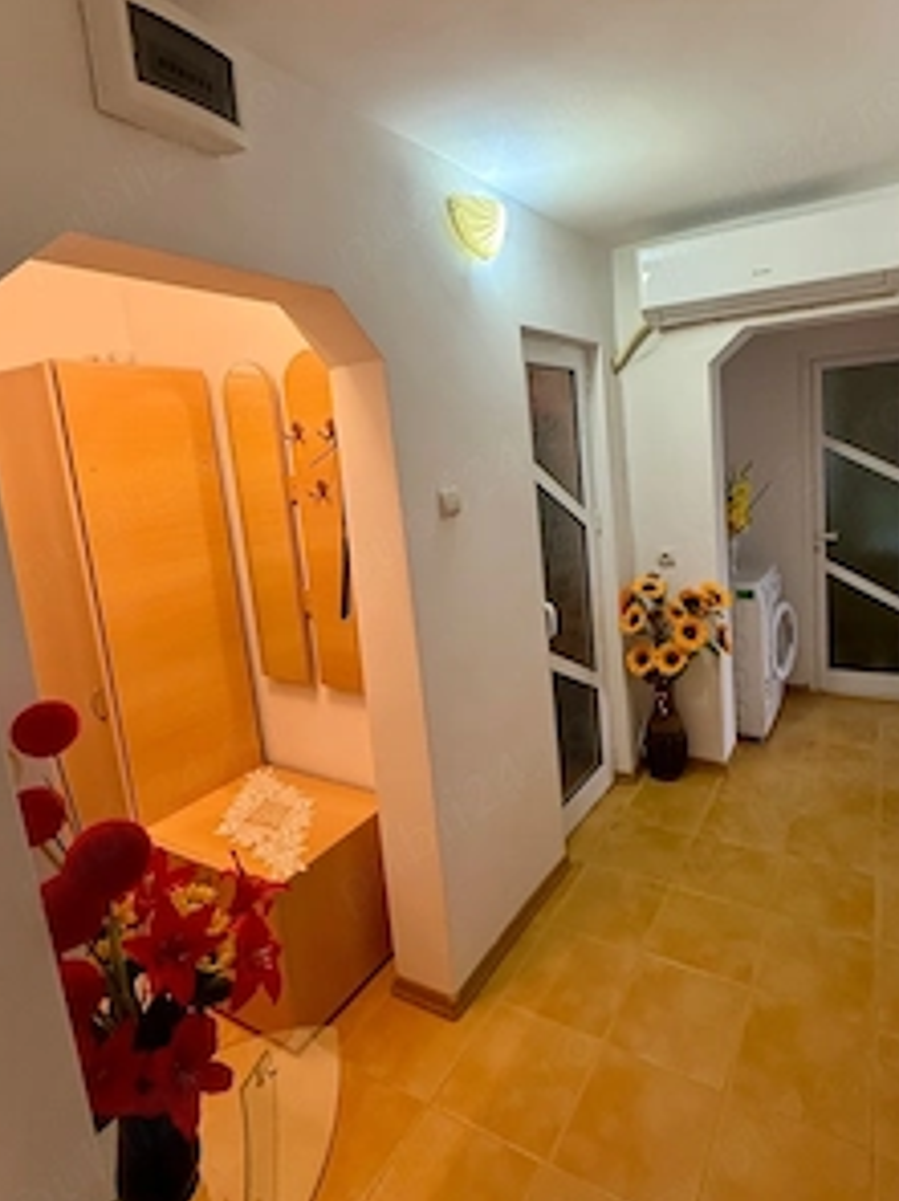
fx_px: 658
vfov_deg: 84.4
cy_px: 541
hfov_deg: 67.9
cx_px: 545
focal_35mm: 19
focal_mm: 2.22
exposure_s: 1/100
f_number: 2.2
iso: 250
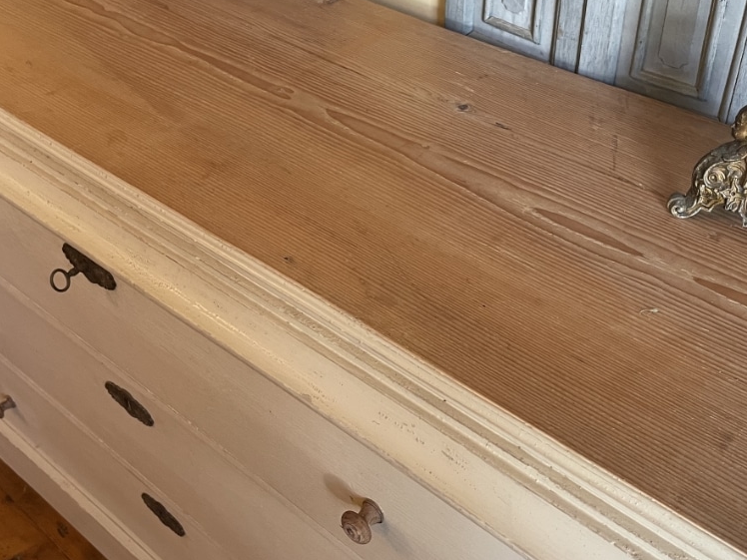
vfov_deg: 34.3
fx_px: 906
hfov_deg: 44.8
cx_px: 394
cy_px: 248
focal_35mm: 42
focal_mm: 4.2
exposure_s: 1/50
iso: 200
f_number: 1.6
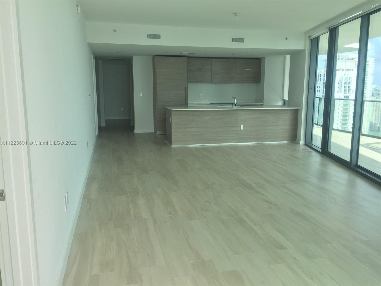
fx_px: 319
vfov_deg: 48.2
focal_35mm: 29
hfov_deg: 61.7
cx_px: 190
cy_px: 143
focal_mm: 4.15
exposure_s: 1/514
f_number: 2.2
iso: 32
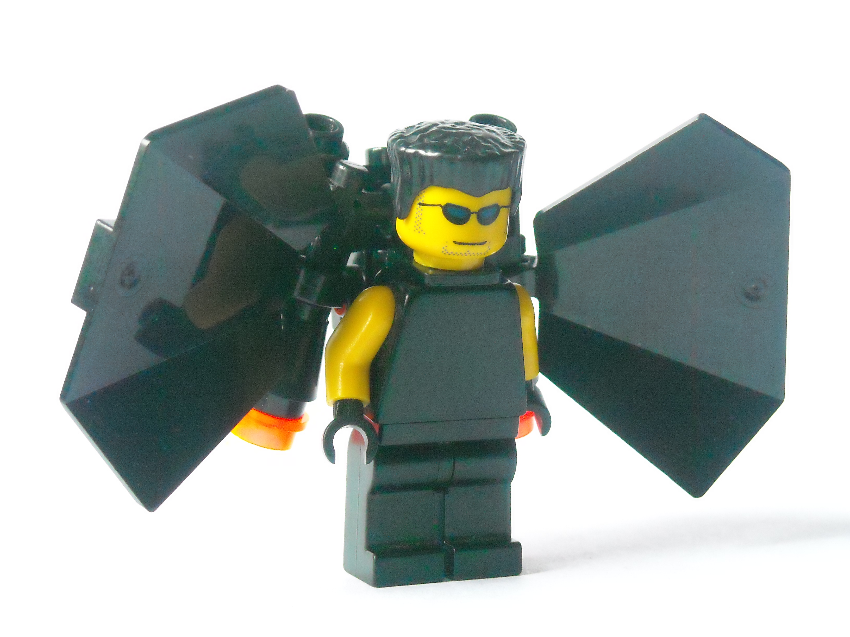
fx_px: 2578
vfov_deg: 14.1
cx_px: 425
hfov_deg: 18.7
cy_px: 318
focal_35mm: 105
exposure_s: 1/52
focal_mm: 17.1
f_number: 4.7
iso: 800
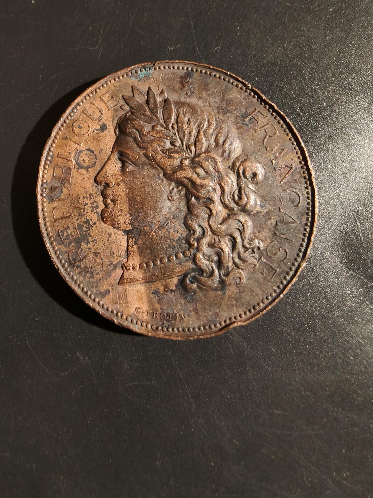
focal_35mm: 23
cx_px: 186
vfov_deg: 73.9
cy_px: 249
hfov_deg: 58.9
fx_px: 330
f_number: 2
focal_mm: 2.32
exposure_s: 1/50
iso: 320
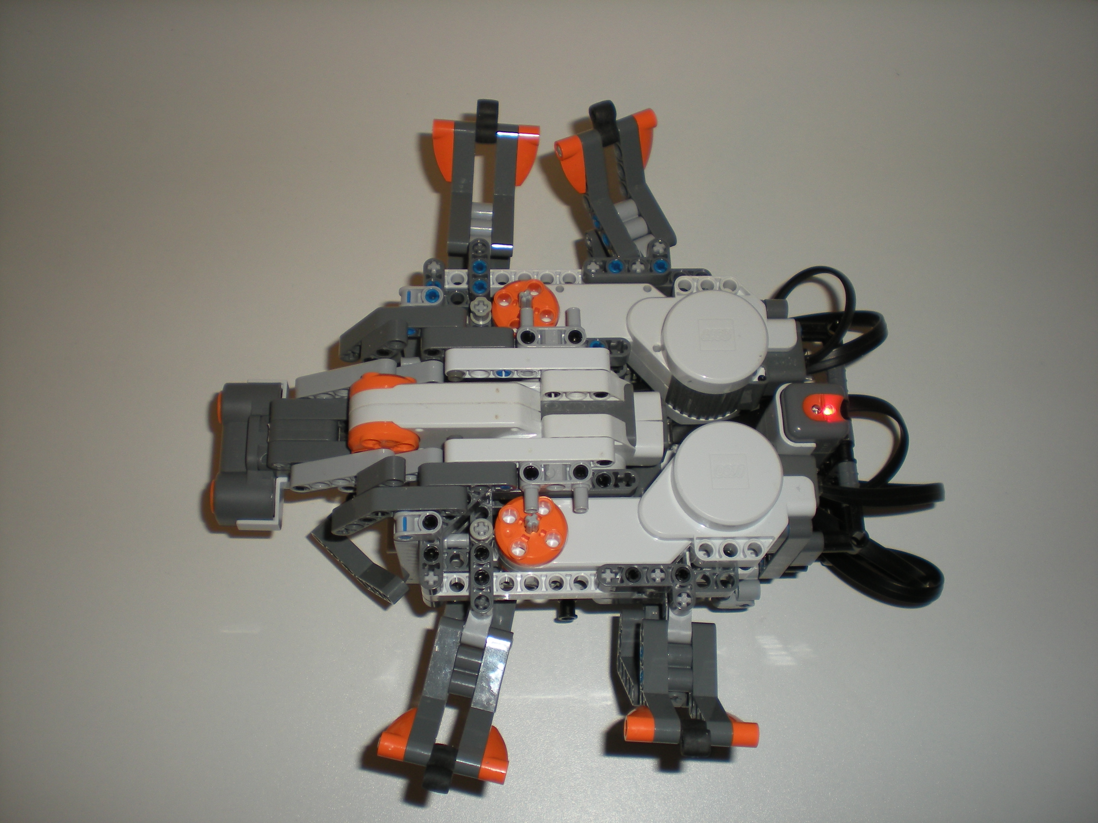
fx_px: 1205
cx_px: 549
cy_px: 412
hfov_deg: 49.0
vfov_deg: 37.7
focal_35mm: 38
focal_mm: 6.3
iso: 64
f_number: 3.1
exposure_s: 1/60
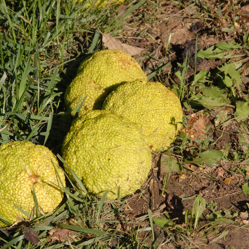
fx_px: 1563
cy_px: 124
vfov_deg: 9.1
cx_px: 89
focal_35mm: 192
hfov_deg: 9.1
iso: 400
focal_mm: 100
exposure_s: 1/500
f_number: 11
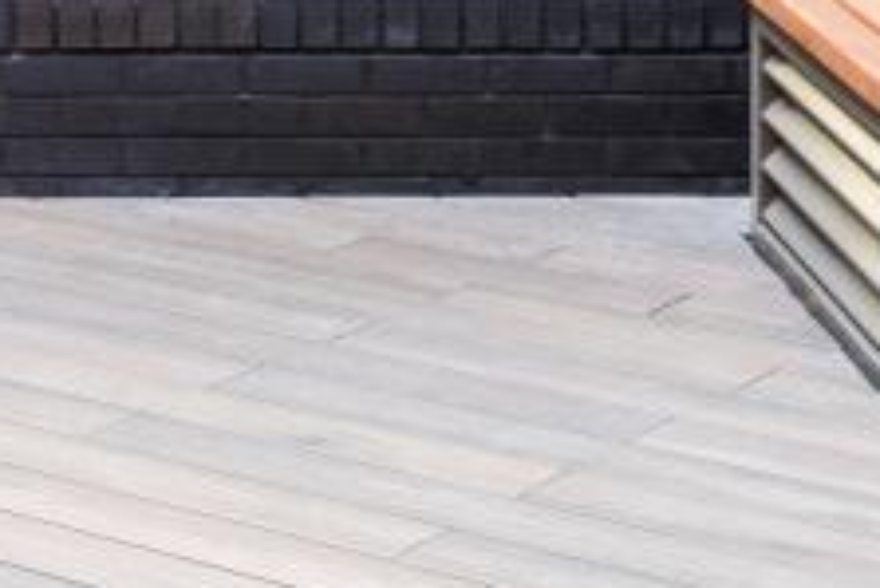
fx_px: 3253
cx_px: -20
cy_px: -554
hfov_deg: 15.1
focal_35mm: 133
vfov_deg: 9.7
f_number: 8
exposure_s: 1/6
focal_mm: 29
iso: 100
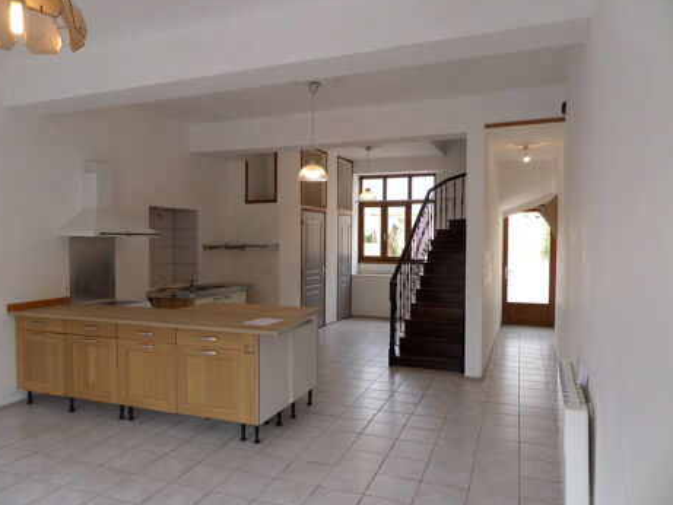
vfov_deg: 54.9
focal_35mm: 25
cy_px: 257
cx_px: 330
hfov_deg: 69.4
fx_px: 486
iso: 80
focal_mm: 4.3
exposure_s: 1/60
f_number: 3.1
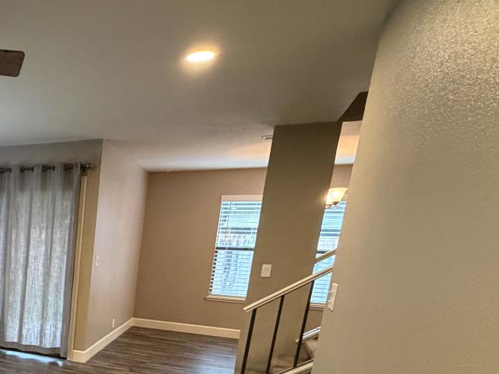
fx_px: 461
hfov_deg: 45.0
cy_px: 337
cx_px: -33
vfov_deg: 40.8
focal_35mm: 32
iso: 500
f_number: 2.2
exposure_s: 1/60
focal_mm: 2.22
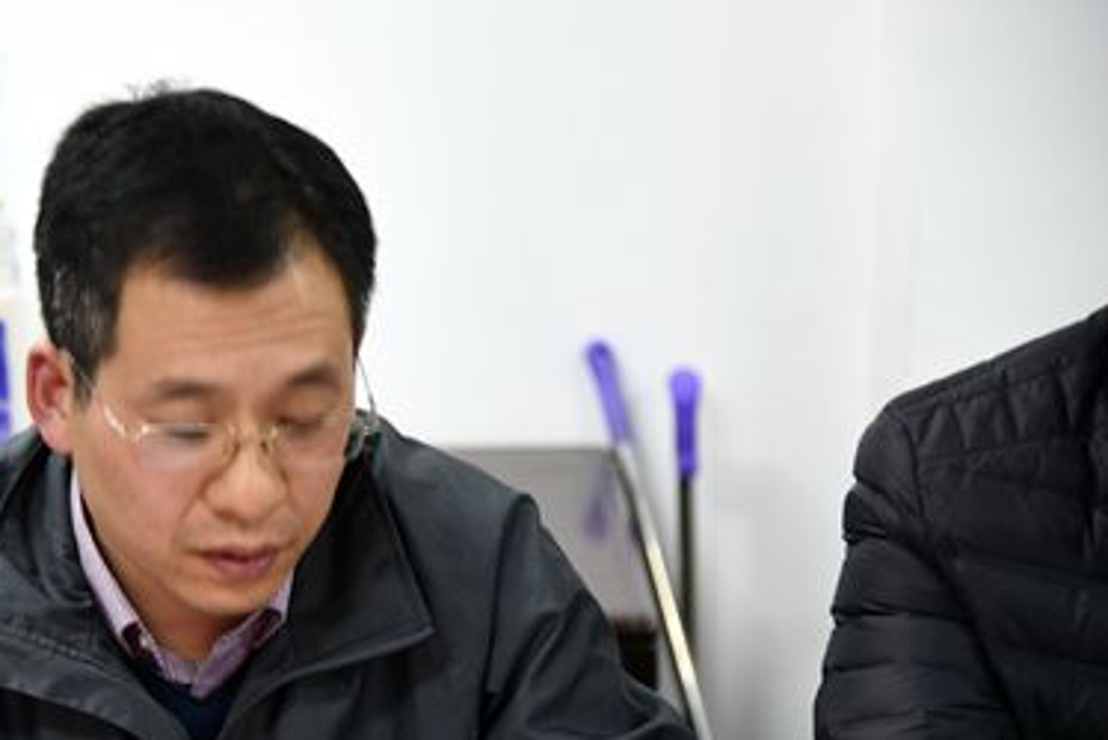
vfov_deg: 11.0
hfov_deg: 16.3
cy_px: 494
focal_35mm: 125
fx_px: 3850
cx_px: 234
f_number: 4
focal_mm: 78
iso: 100
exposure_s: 1/2
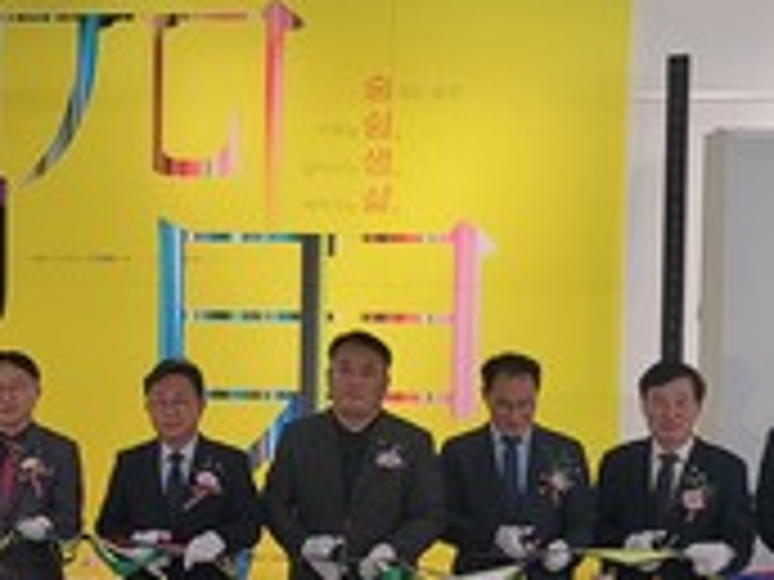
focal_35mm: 87
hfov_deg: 21.4
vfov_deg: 17.0
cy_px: 283
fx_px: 1945
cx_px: -68
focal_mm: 7
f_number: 1.8
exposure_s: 1/120
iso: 100
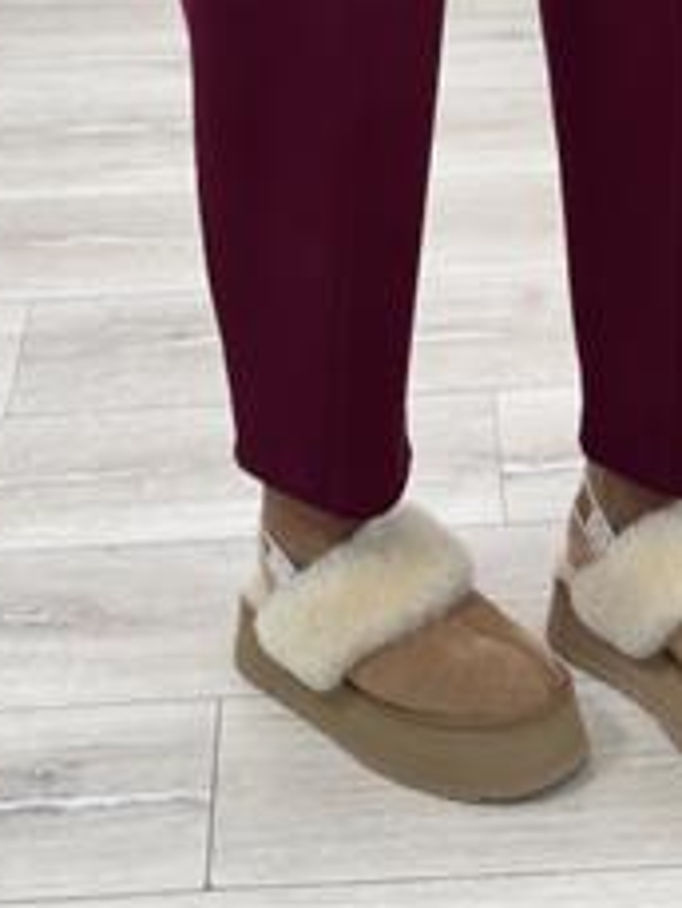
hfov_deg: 13.6
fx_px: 2861
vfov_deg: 17.4
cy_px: -119
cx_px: 460
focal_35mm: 109
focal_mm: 6.76
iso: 64
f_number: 1.78
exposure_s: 1/129
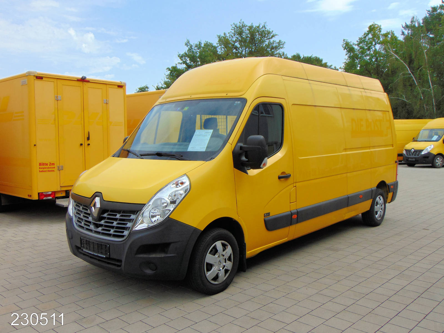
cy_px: 166
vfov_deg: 42.9
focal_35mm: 33
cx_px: 222
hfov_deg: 55.4
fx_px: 423
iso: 80
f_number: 3.2
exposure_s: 1/800
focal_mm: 5.8
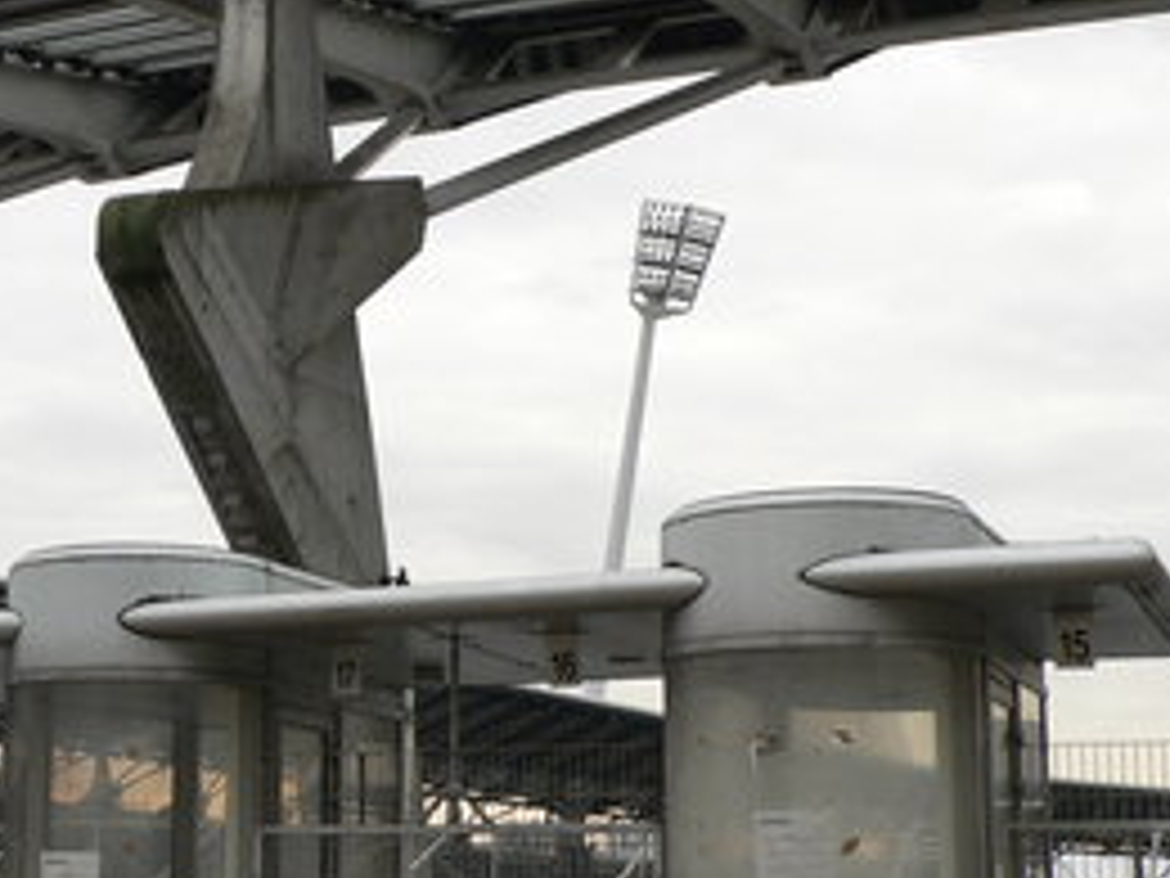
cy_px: 365
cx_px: -112
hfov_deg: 22.3
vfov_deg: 17.8
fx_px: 2805
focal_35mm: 83
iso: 100
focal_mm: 6
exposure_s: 1/160
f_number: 4
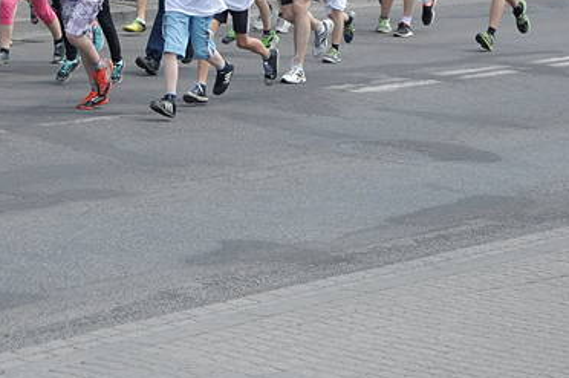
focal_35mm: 199
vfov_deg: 6.9
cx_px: -47
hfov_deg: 10.2
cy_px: -27
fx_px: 3141
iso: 800
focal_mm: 58
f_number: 8
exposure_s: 1/1000
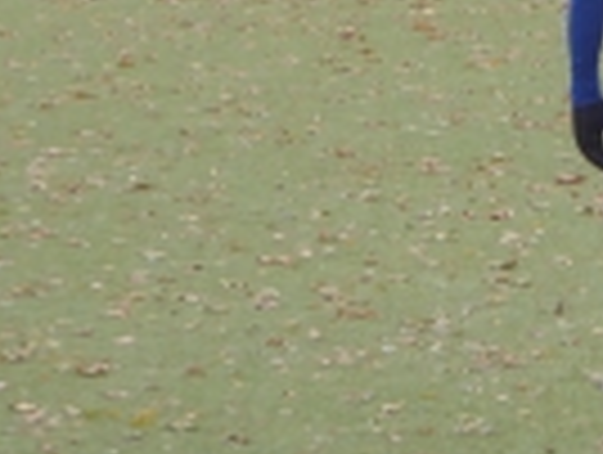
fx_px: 10069
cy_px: -162
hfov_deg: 3.4
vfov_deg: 2.6
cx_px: 666
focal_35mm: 577
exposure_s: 1/80
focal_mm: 30.9
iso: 250
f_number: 5.6
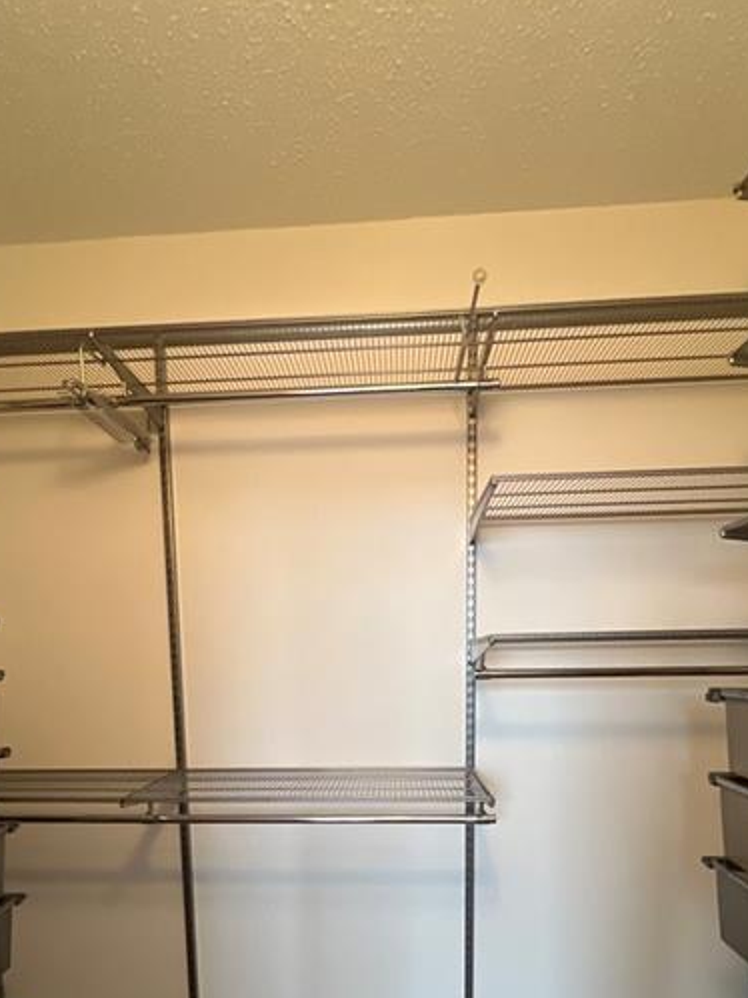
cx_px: 358
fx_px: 576
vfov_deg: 76.7
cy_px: 728
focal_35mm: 20
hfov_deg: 65.9
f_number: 1.8
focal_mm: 1.57
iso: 320
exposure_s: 1/60
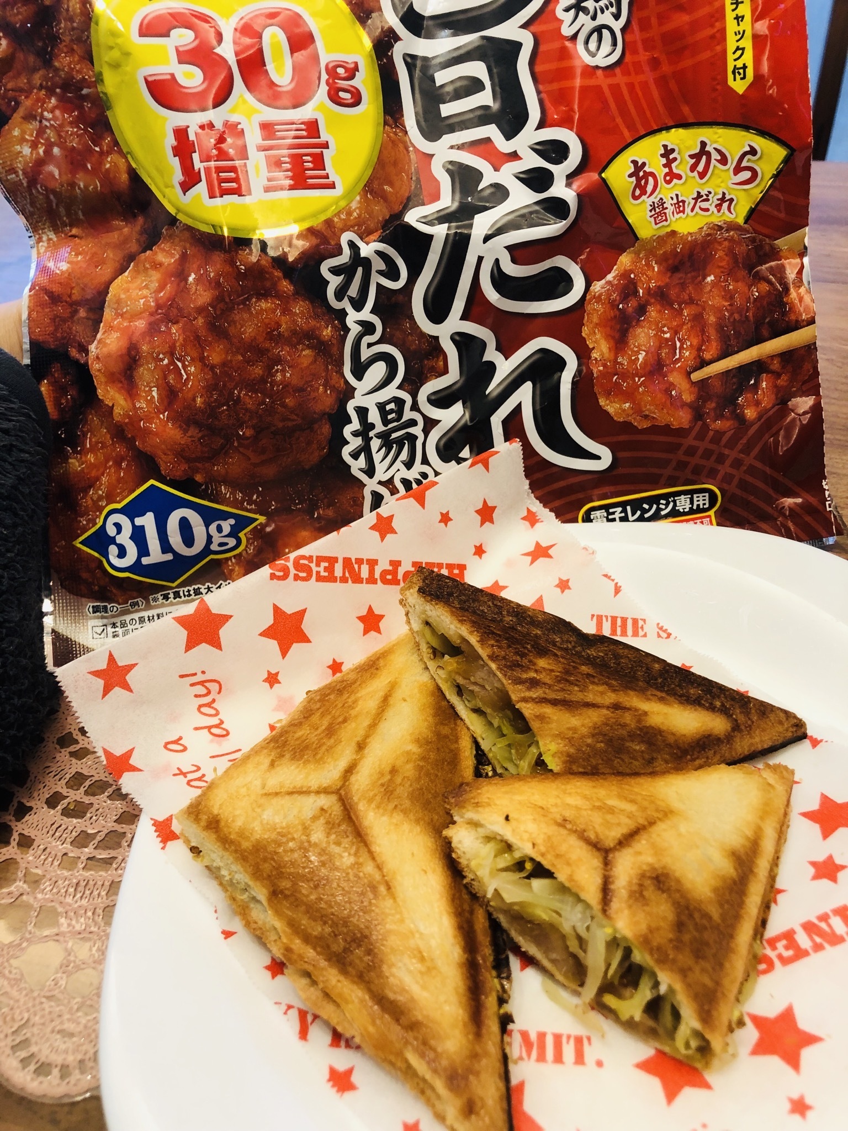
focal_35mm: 28
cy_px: 566
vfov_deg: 63.4
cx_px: 424
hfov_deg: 49.7
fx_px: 915
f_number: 1.8
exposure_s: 1/24
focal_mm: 3.99
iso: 40
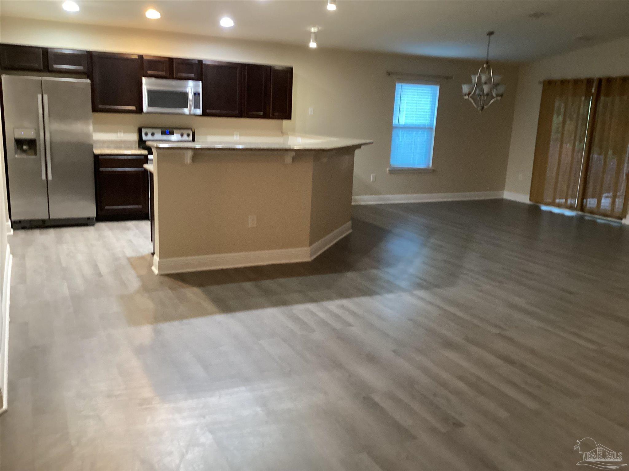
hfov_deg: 58.4
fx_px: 563
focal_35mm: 31
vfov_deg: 45.4
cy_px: 236
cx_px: 314
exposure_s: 1/30
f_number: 2.4
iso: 400
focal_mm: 3.3
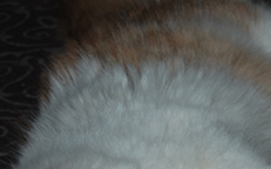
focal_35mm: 256
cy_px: 191
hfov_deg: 8.1
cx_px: 315
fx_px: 1887
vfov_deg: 5.1
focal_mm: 55
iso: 200
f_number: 5.6
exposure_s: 1/125
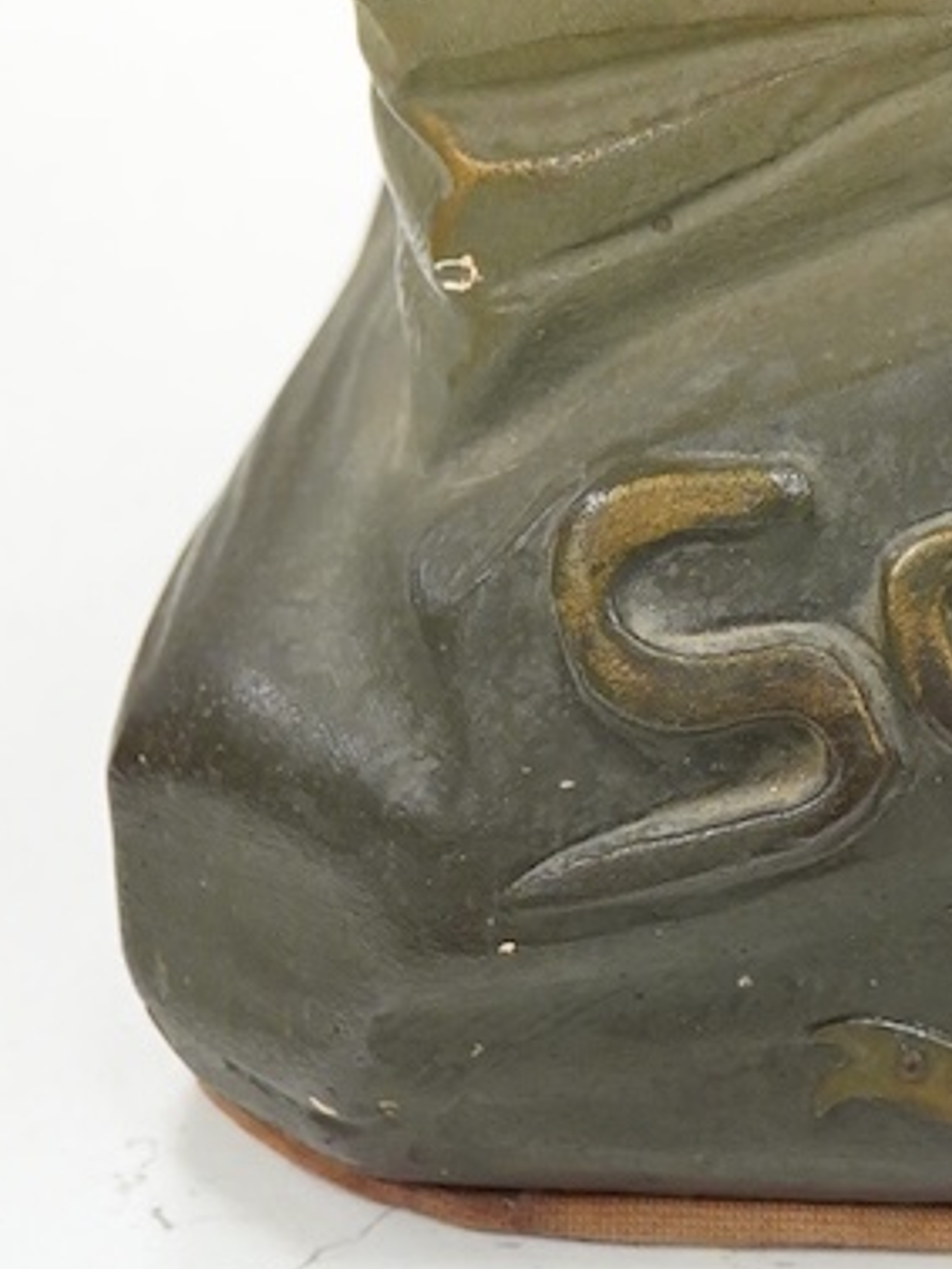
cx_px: 999
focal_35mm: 129
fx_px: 4728
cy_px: -217
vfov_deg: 14.8
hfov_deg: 11.4
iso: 2500
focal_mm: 30
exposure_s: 1/200
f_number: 5.6
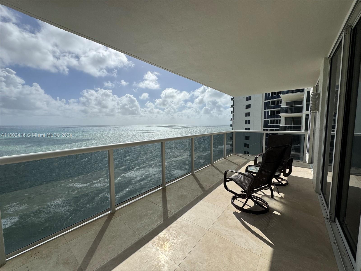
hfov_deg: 102.1
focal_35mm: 14
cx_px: 180
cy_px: 136
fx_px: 146
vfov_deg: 85.7
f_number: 2.2
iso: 40
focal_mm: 2.22
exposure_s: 1/6667
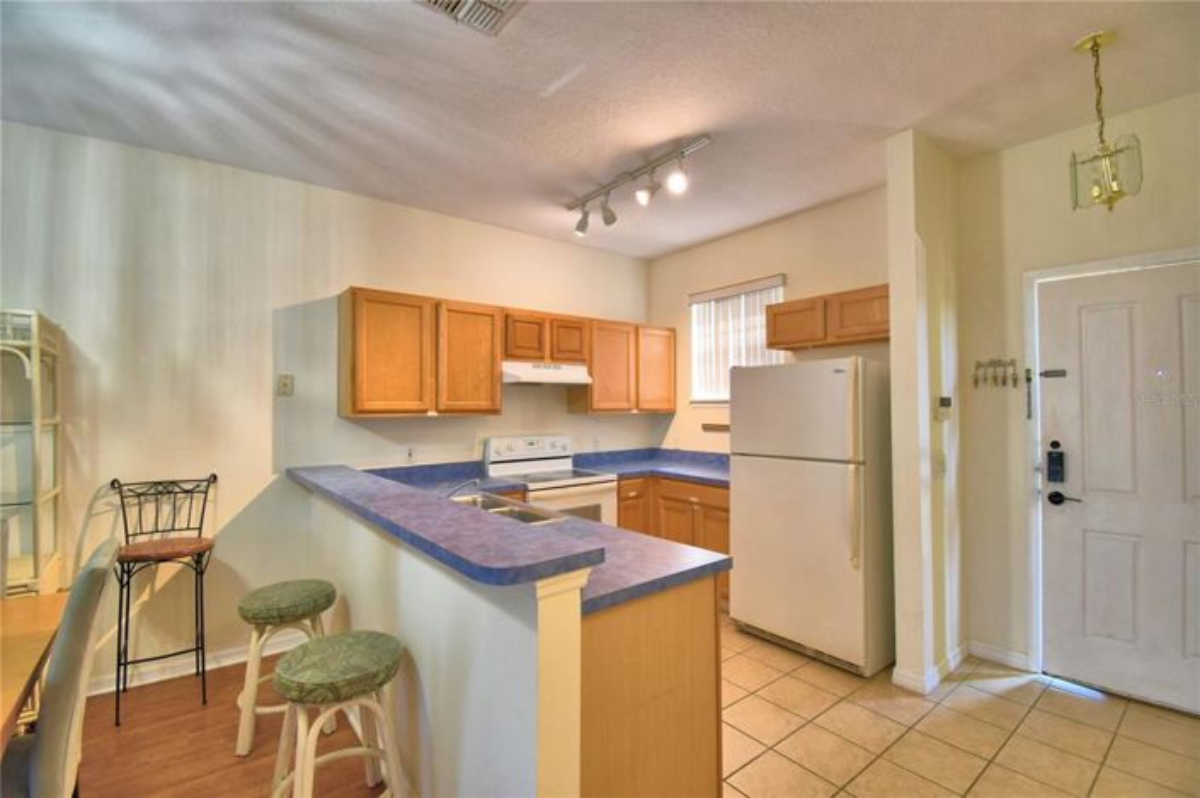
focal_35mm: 15
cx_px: 600
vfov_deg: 77.2
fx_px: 500
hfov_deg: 100.4
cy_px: 399
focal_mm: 10
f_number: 4.5
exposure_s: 1/60
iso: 400
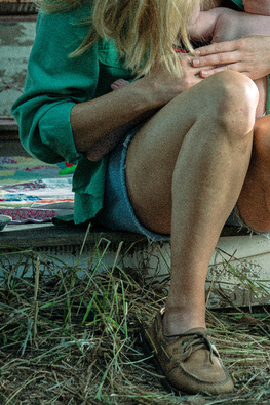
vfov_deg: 12.9
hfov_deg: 8.3
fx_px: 1779
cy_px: 74
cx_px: 511
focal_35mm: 158
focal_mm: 61
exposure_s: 1/200
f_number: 4
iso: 100
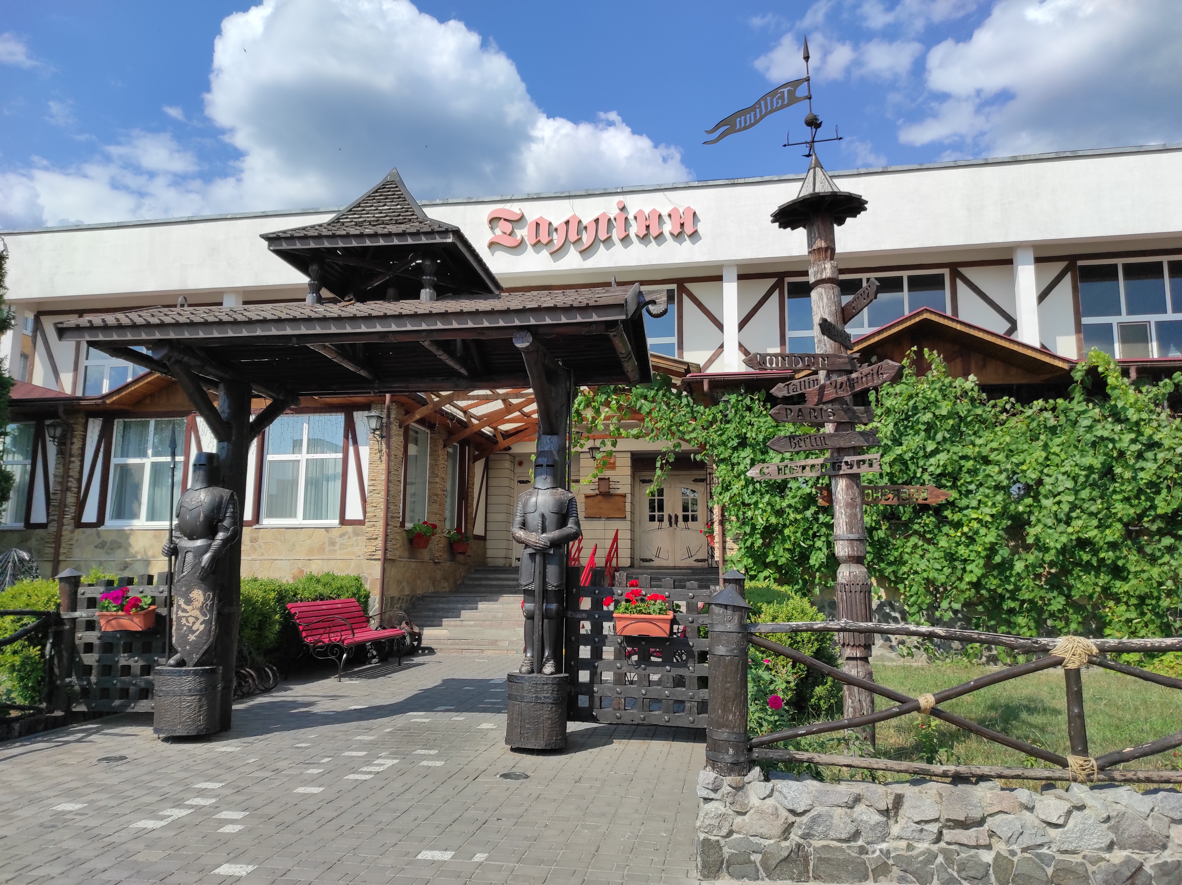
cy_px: 442
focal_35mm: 25
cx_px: 591
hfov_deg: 69.4
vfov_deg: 54.8
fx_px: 853
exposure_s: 1/2777
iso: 100
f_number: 1.89
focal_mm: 5.43
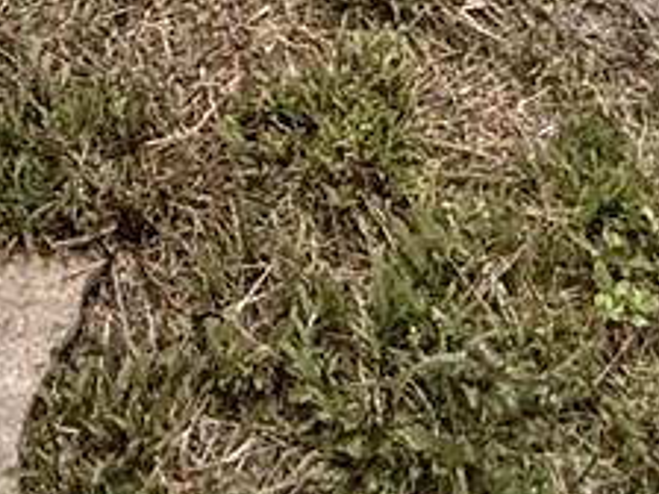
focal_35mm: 100
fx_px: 1904
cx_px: 209
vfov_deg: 9.2
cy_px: -1250
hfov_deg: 19.6
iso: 64
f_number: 2.2
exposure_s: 1/1368
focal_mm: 2.22
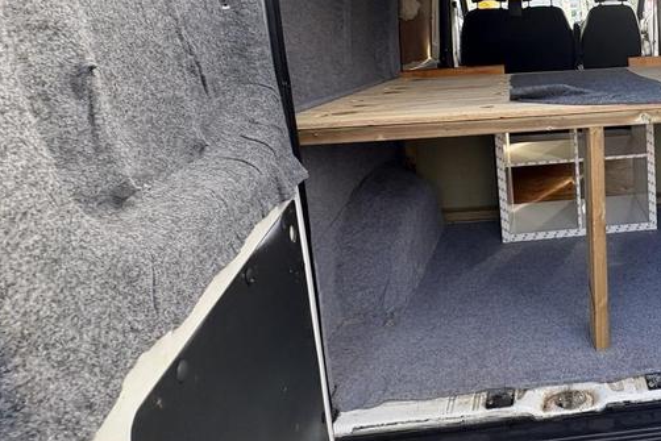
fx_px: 477
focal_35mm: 26
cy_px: 74
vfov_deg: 46.4
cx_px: 585
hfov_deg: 59.8
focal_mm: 2.22
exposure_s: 1/112
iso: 50
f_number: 2.2
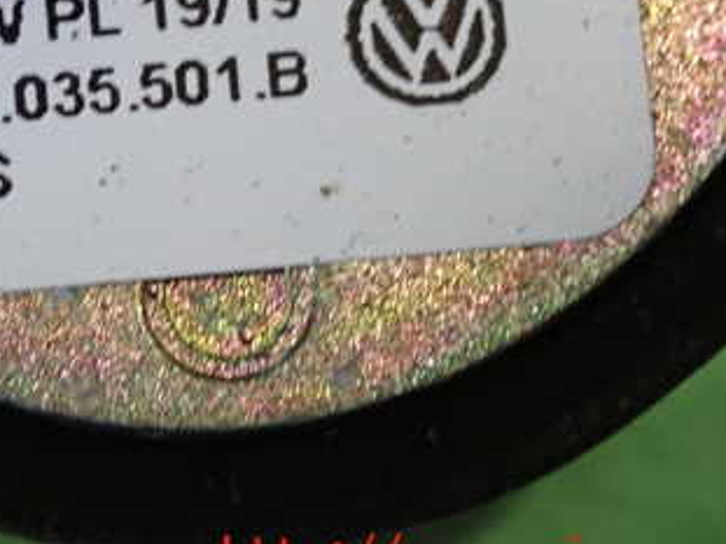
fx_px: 4046
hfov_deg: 10.2
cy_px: 63
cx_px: 49
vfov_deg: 7.7
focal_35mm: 193
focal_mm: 18
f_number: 4.9
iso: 800
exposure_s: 1/60
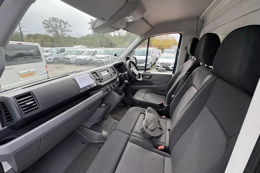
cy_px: 74
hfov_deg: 100.4
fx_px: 108
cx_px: 133
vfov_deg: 76.9
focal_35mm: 15
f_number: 2.2
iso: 40
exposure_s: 1/175
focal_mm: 2.22
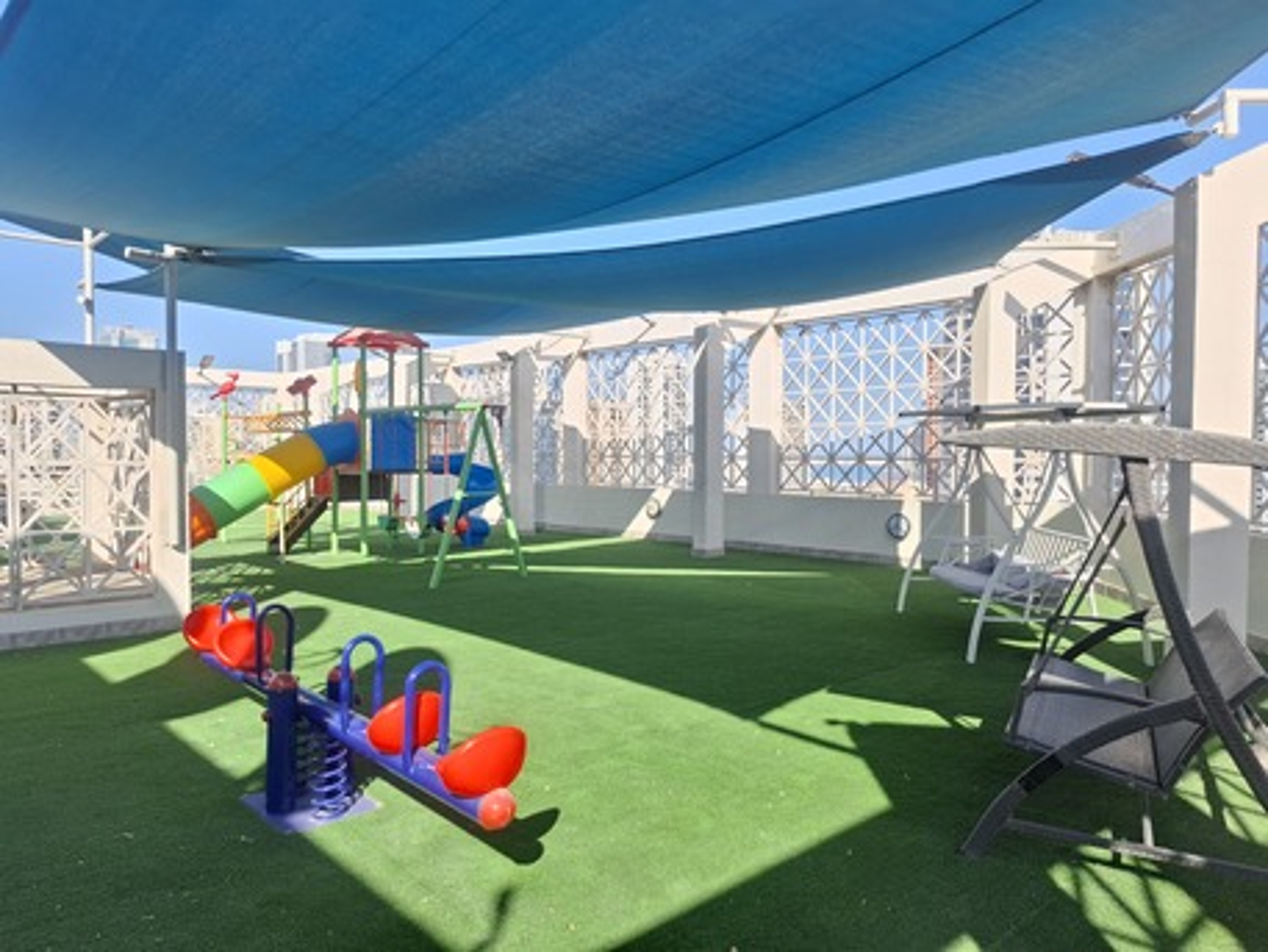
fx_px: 843
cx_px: 634
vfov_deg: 58.9
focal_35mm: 23
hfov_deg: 73.9
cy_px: 476
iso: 50
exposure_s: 1/485
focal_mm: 5.54
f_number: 1.8
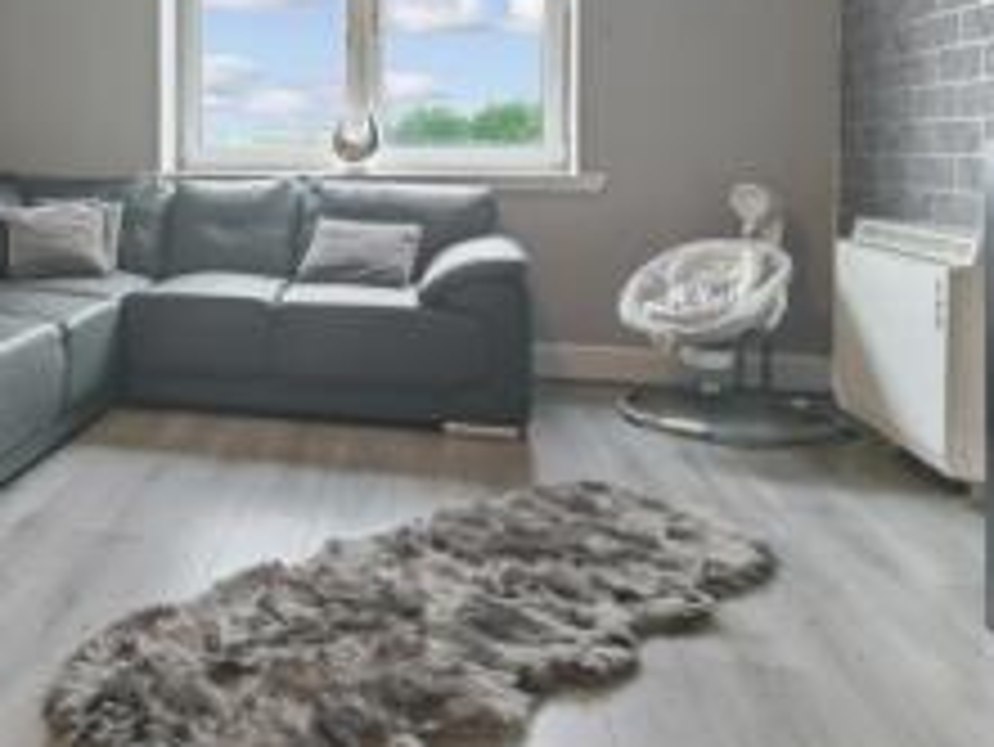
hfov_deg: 52.6
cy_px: 223
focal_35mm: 31
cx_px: 135
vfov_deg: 44.5
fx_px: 891
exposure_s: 1/3
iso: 400
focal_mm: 15
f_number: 11
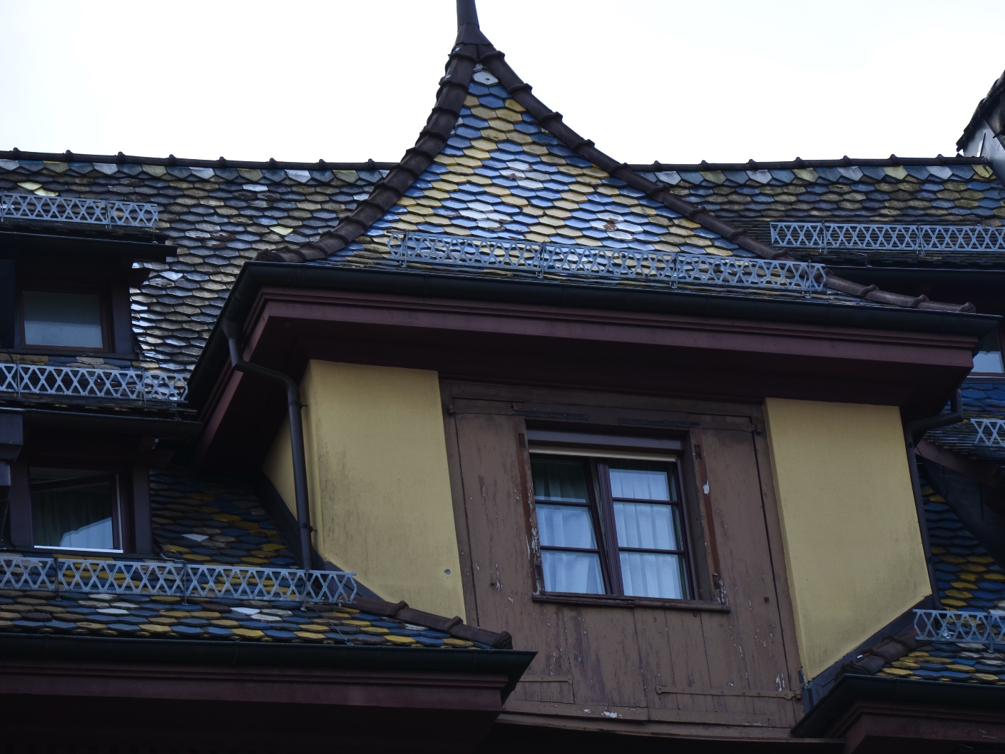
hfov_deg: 11.5
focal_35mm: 172
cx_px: 566
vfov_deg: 8.7
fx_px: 4981
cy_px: 377
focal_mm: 105
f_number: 8
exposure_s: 1/250
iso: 180
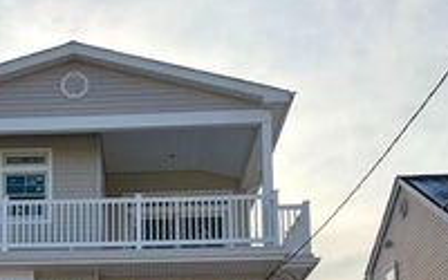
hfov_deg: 29.1
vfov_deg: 17.9
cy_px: 339
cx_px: 92
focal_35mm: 69
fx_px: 842
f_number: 1.6
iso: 64
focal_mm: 5.96
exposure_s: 1/7813
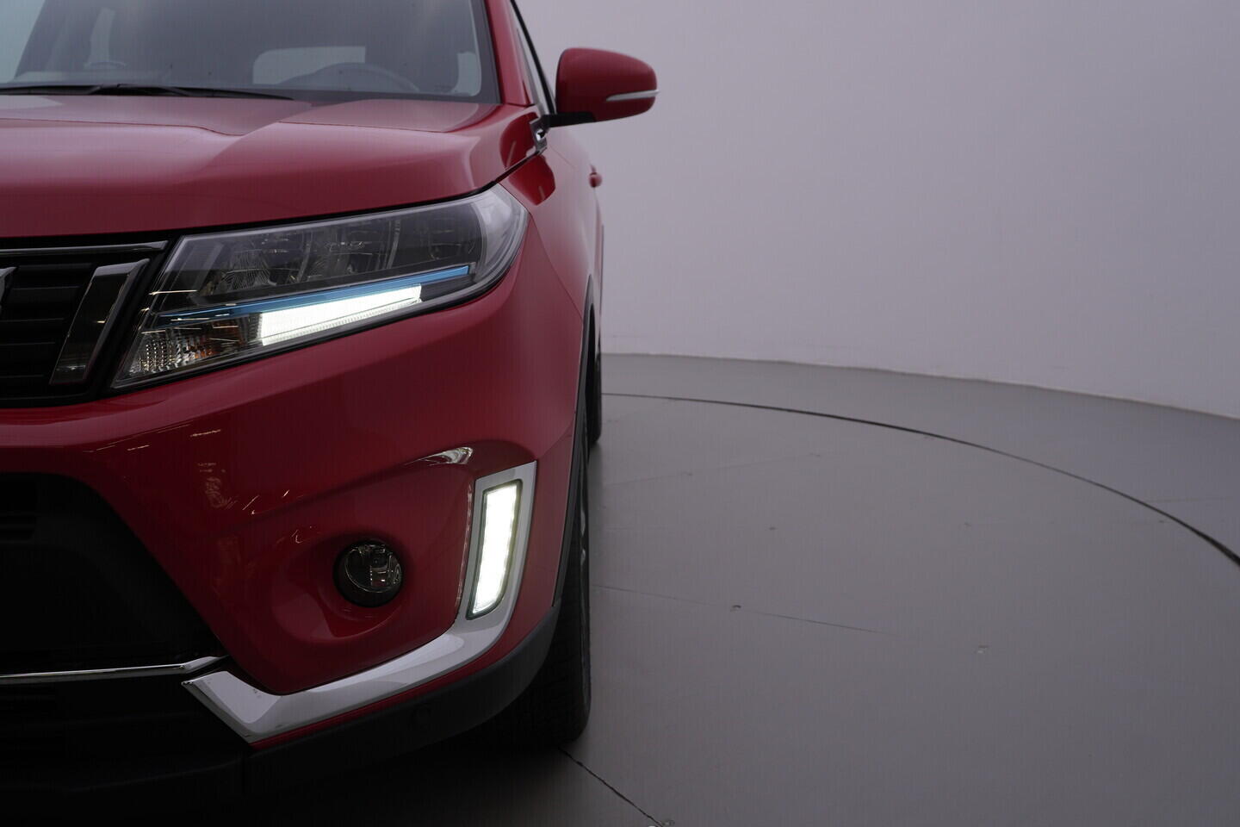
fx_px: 1240
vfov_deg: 36.9
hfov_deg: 53.1
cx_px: 620
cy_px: 414
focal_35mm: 36
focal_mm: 24
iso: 125
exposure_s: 1/125
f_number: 5
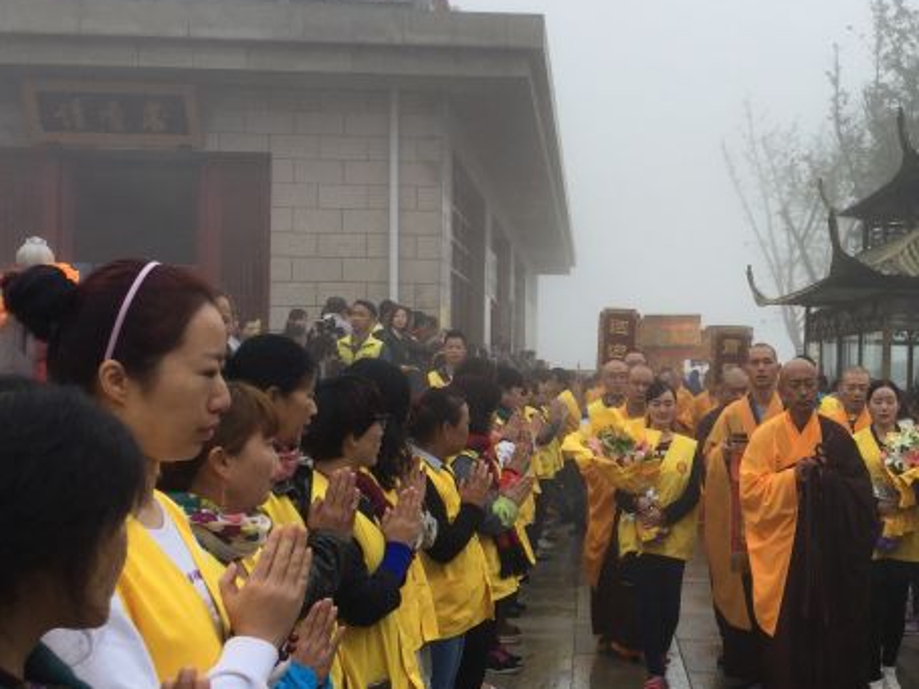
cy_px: 352
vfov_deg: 28.5
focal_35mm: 51
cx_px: 693
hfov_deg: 36.6
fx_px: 1354
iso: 32
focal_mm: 4.15
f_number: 2.2
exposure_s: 1/1319
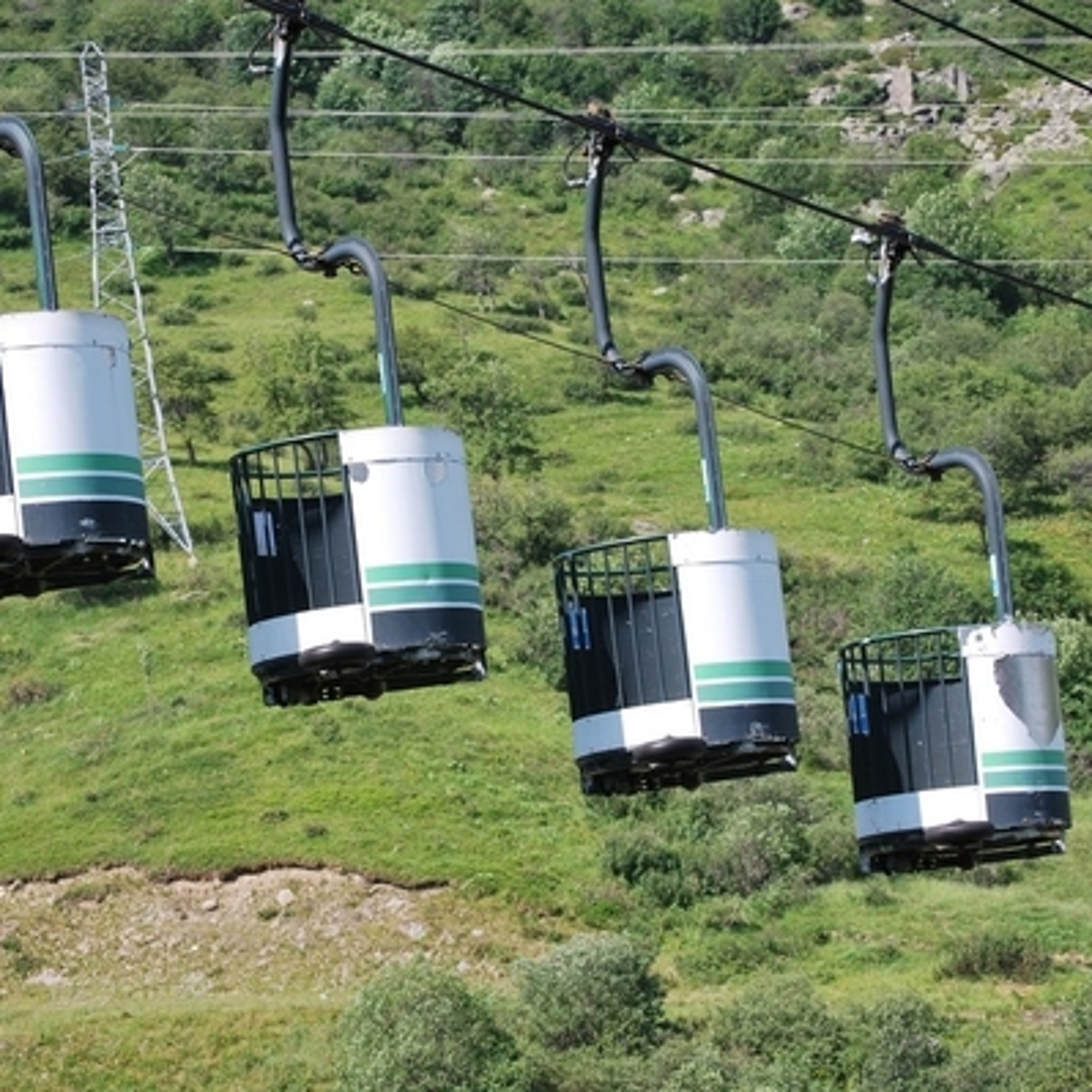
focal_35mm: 106
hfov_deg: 16.5
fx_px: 3770
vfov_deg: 16.5
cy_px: 546
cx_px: 523
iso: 100
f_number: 7.1
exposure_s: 1/200
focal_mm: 55
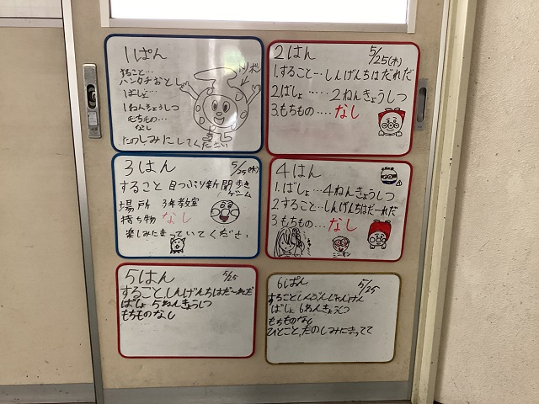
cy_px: 202
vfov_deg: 45.4
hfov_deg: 58.4
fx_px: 483
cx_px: 270
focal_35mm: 31
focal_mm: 3.3
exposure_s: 1/33
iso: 250
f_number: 2.4
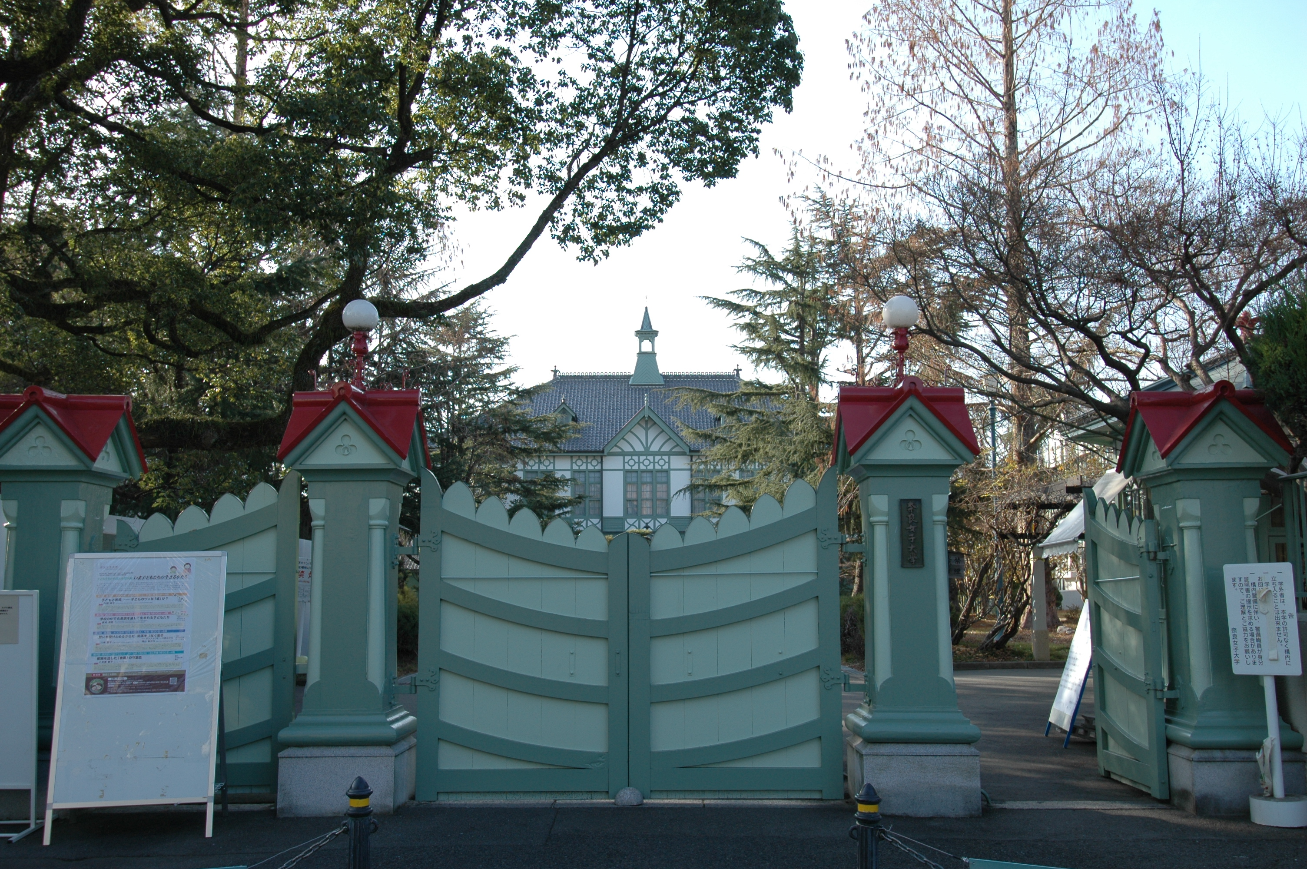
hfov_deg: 57.3
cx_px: 654
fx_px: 1197
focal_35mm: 33
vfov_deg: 39.9
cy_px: 434
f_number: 7.1
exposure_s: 1/200
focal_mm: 22
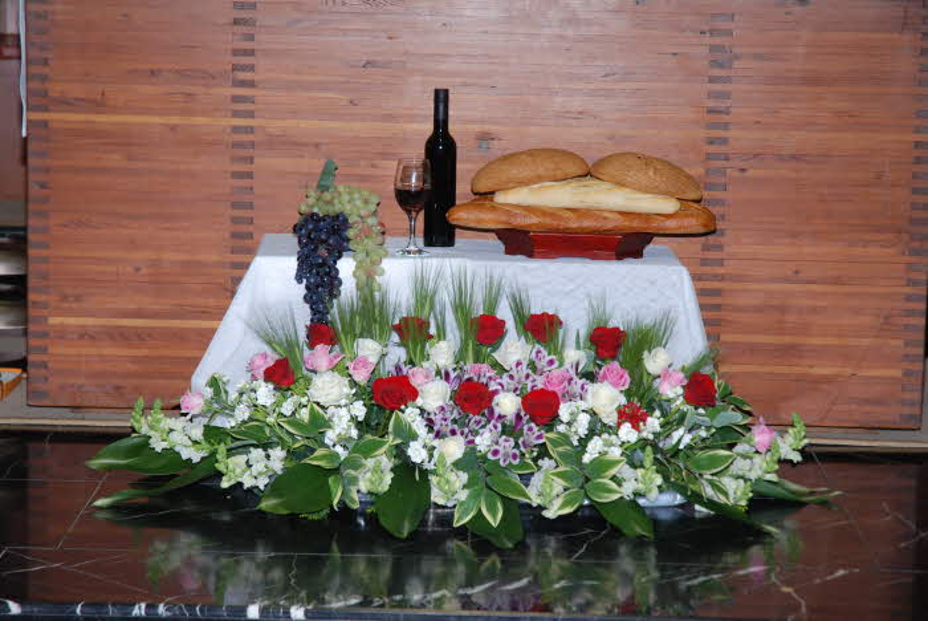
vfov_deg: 13.1
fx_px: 2709
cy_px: 310
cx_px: 464
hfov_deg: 19.4
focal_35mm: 105
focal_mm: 70
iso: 200
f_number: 5.6
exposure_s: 1/60
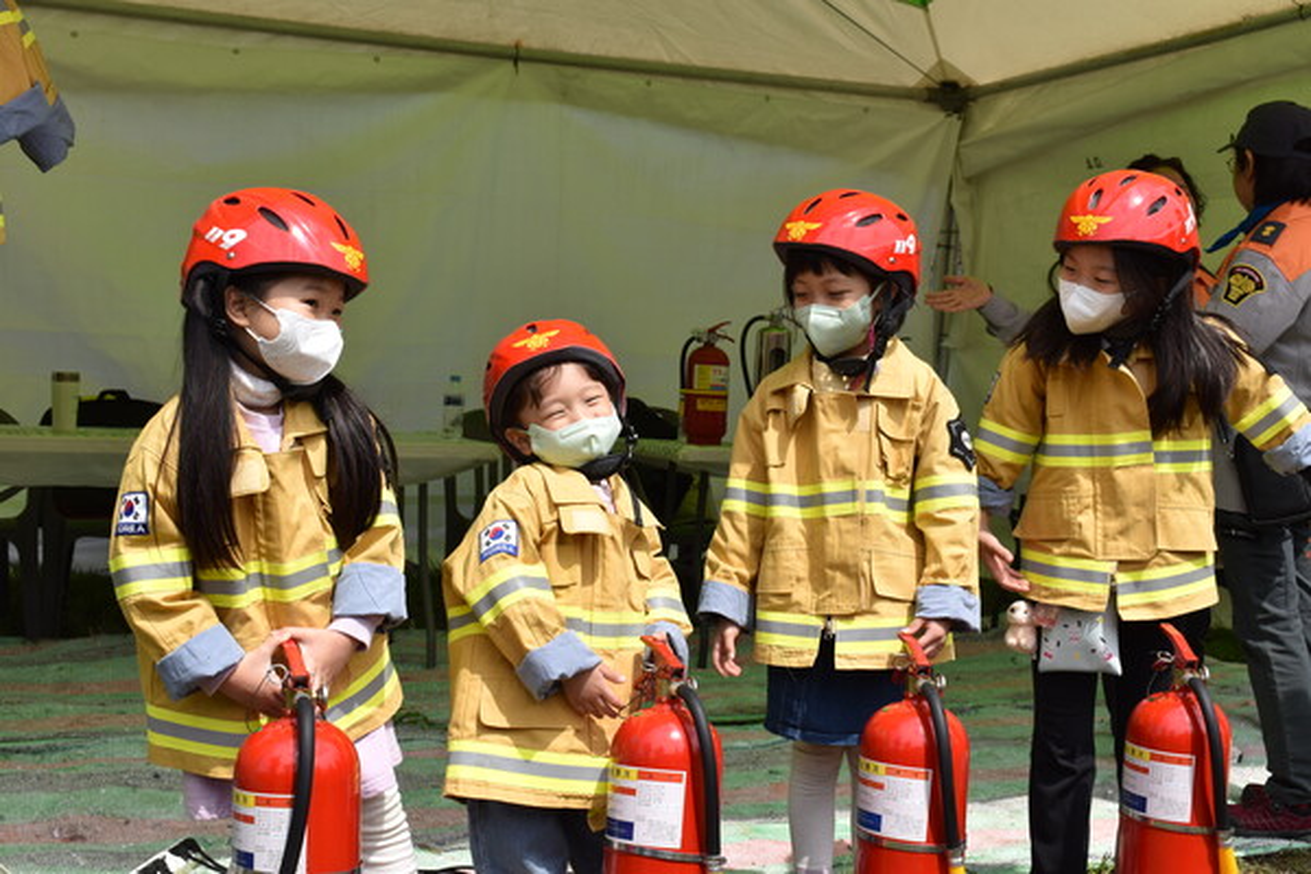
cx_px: 656
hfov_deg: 43.6
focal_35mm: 45
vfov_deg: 29.9
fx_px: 1639
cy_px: 437
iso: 200
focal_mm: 30
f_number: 10
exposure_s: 1/400
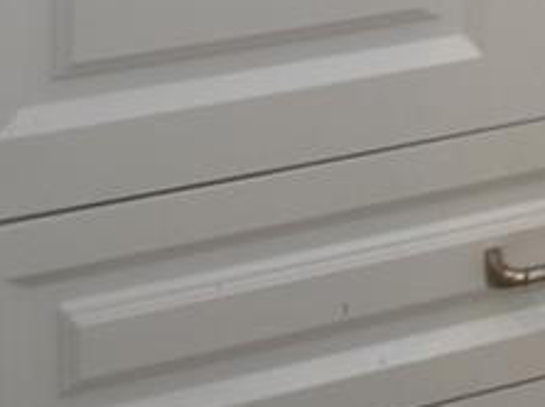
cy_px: -824
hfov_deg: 13.5
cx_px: 1333
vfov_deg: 10.2
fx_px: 1636
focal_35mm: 104
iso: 200
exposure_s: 1/60
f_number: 4
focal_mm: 10
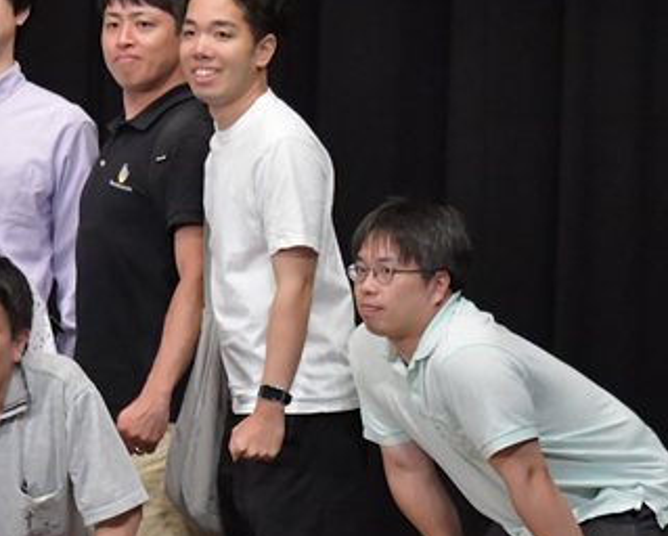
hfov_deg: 3.8
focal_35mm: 512
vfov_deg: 3.0
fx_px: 10135
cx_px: 307
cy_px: 368
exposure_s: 1/400
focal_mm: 150
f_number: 5.6
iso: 6400
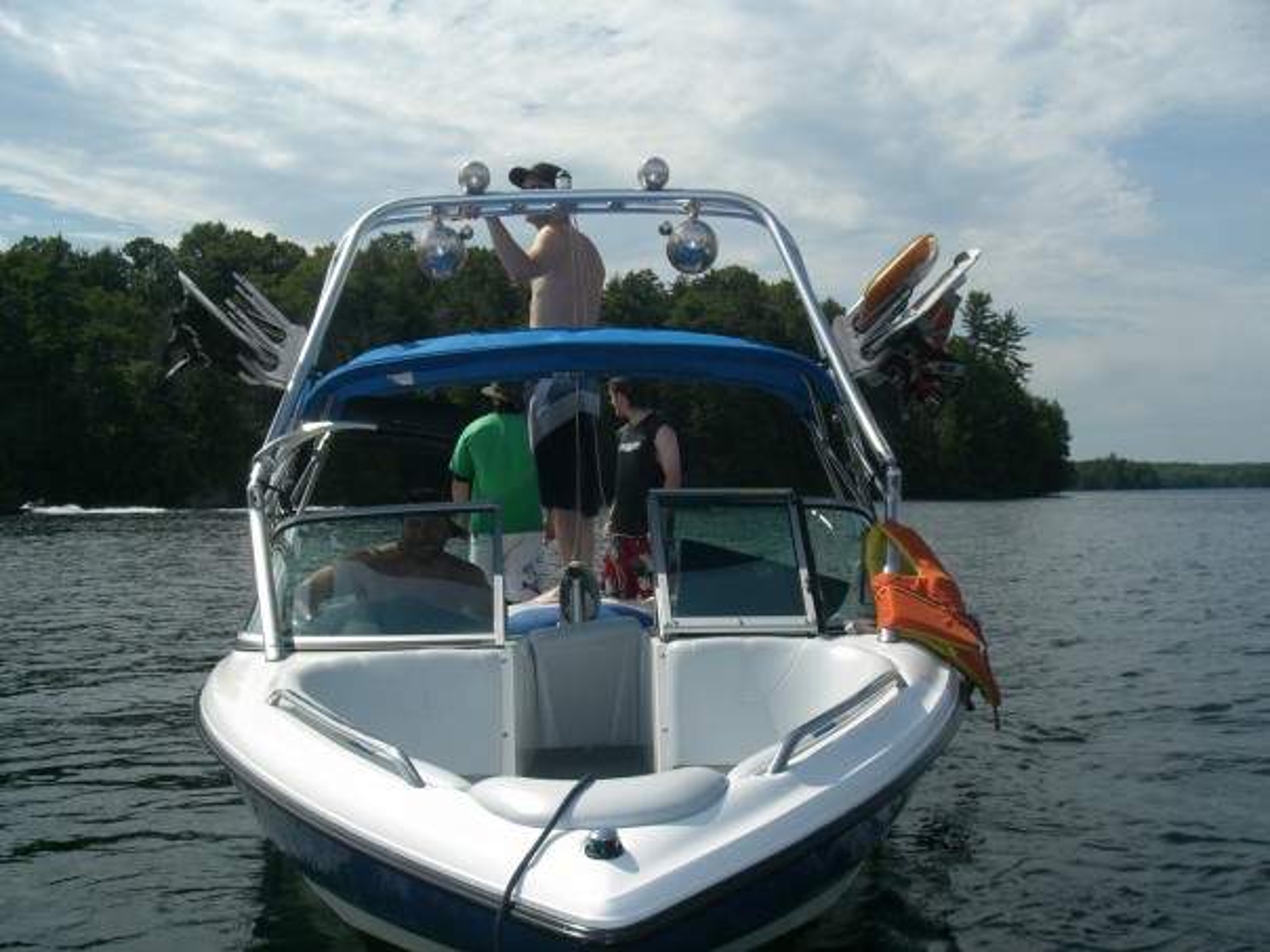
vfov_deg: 37.7
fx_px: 1394
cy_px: 476
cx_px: 635
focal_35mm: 38
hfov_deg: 49.0
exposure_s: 1/1600
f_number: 4.4
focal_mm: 6.3
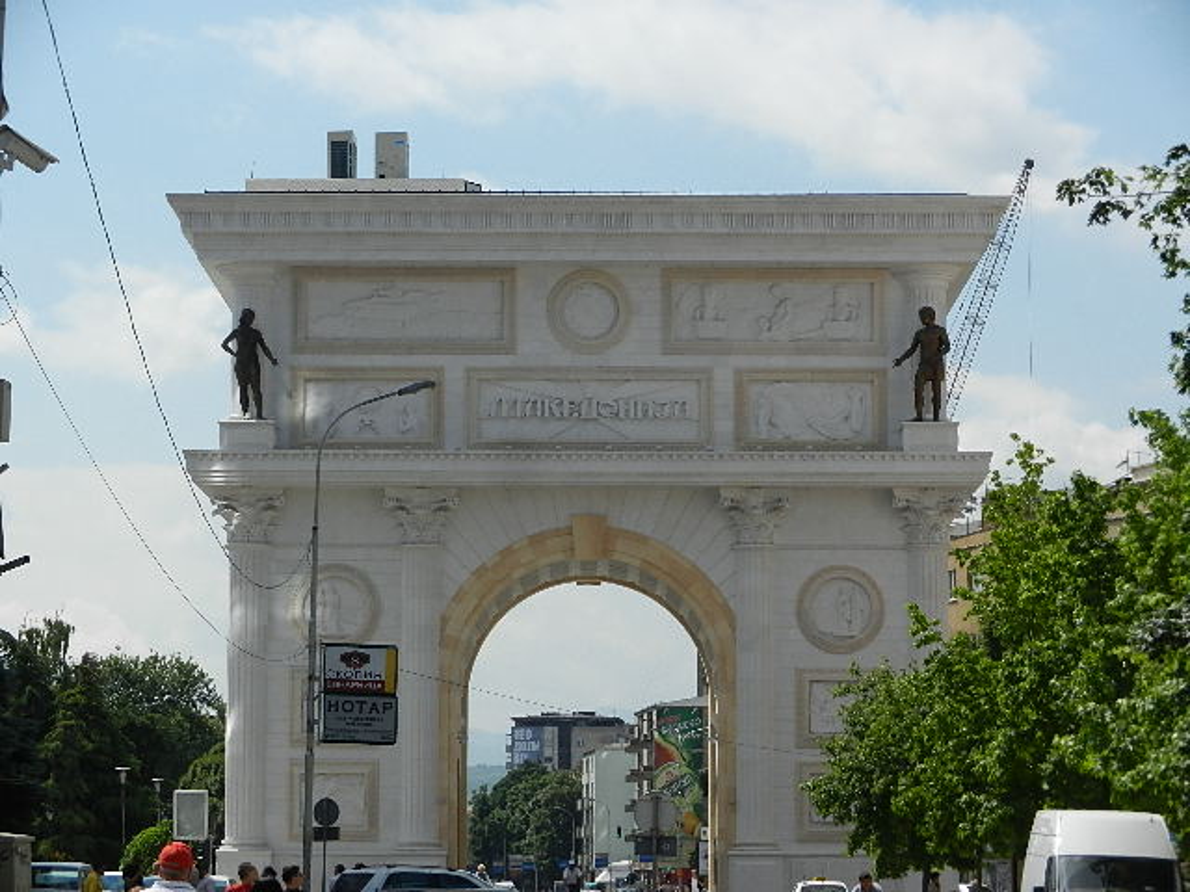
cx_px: 595
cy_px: 446
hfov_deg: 18.5
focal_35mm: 106
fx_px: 3644
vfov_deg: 14.0
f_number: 5
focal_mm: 19.1
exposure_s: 1/1600
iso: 160
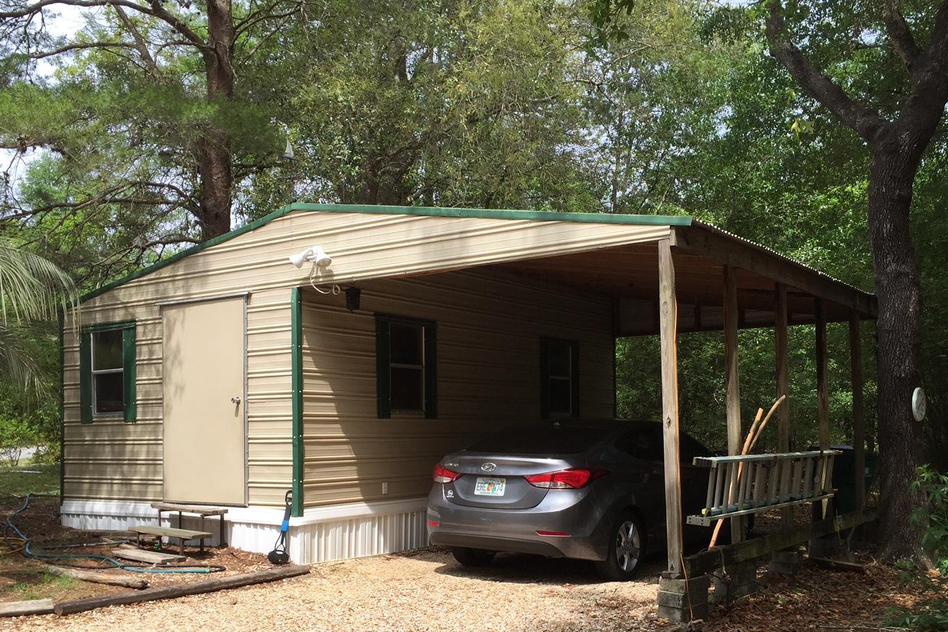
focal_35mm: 36
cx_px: 500
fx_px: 948
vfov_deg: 36.6
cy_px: 412
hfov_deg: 53.1
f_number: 2.2
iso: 32
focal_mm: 4.15
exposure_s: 1/1014
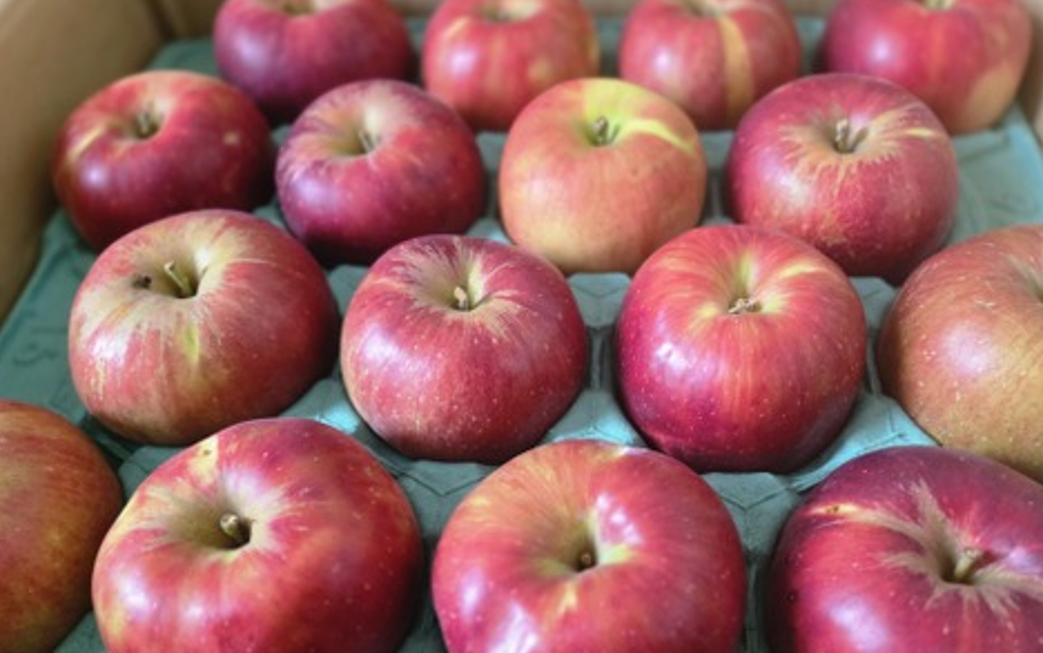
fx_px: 711
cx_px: 528
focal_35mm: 25
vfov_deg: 49.1
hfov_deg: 72.5
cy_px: 388
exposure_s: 1/100
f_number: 1.8
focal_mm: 5.4
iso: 800
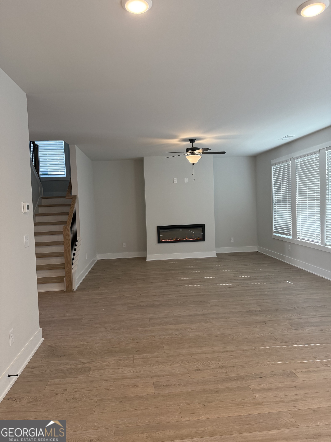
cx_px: 166
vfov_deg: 71.6
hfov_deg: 56.8
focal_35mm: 24
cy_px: 221
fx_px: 306
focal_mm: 6.76
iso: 160
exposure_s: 1/207
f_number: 1.78
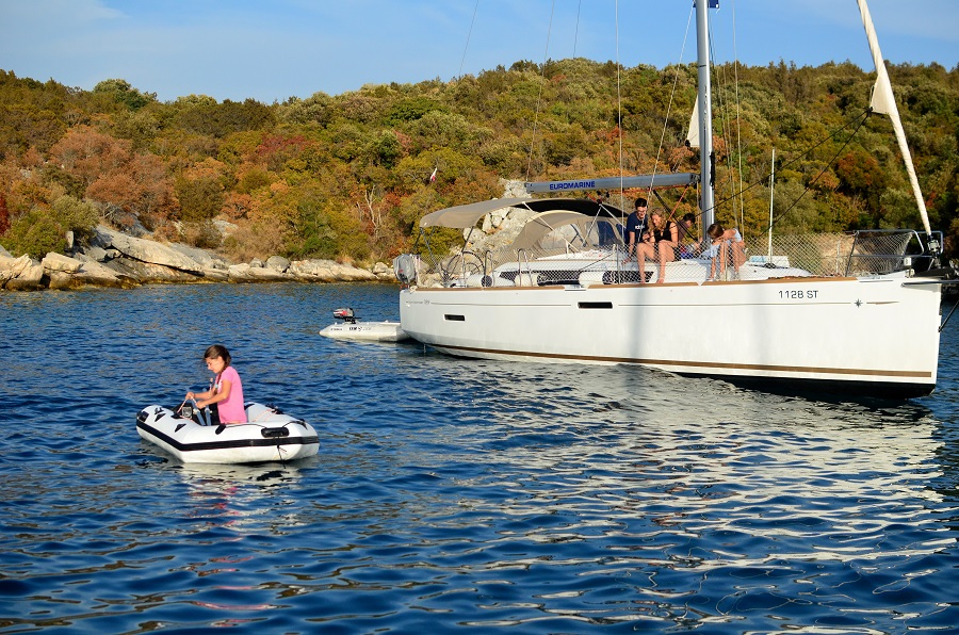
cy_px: 318
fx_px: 1396
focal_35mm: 52
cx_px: 480
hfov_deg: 37.9
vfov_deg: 25.6
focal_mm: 35
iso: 640
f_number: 4
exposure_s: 1/6400
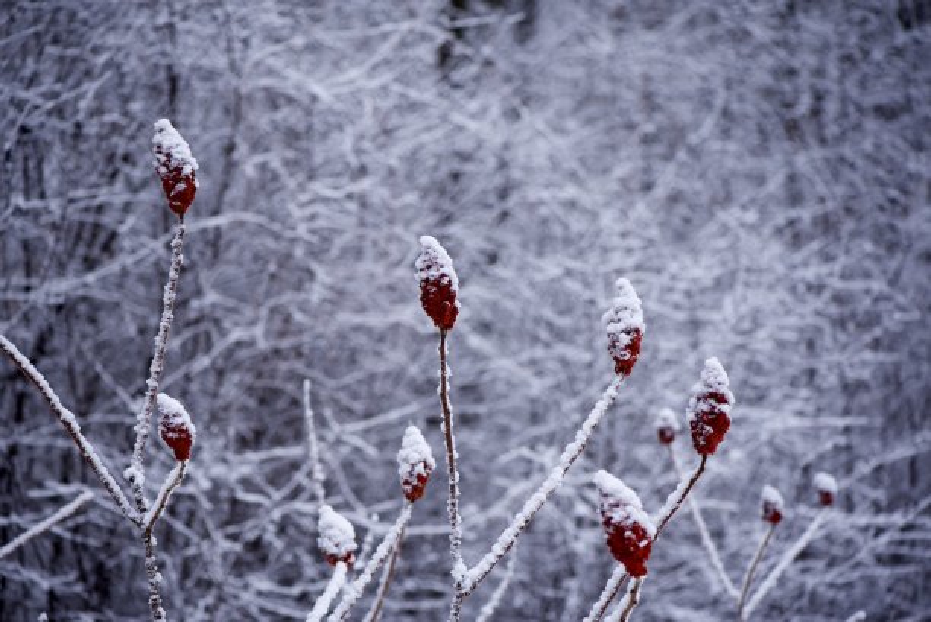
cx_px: 466
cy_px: 311
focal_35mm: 105
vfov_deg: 13.1
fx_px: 2717
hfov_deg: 19.4
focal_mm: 105
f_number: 4.5
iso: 100
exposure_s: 1/320
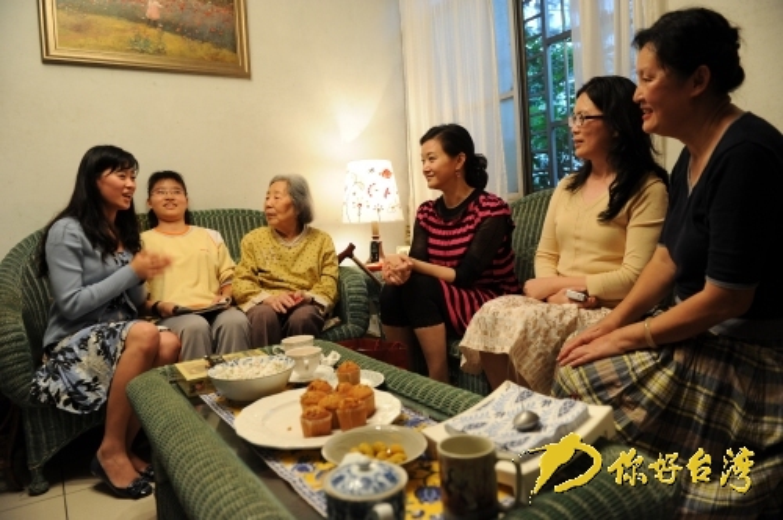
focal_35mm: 24
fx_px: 521
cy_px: 260
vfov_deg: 53.0
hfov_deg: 73.8
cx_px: 392
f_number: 3.2
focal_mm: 24
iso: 1000
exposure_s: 1/40
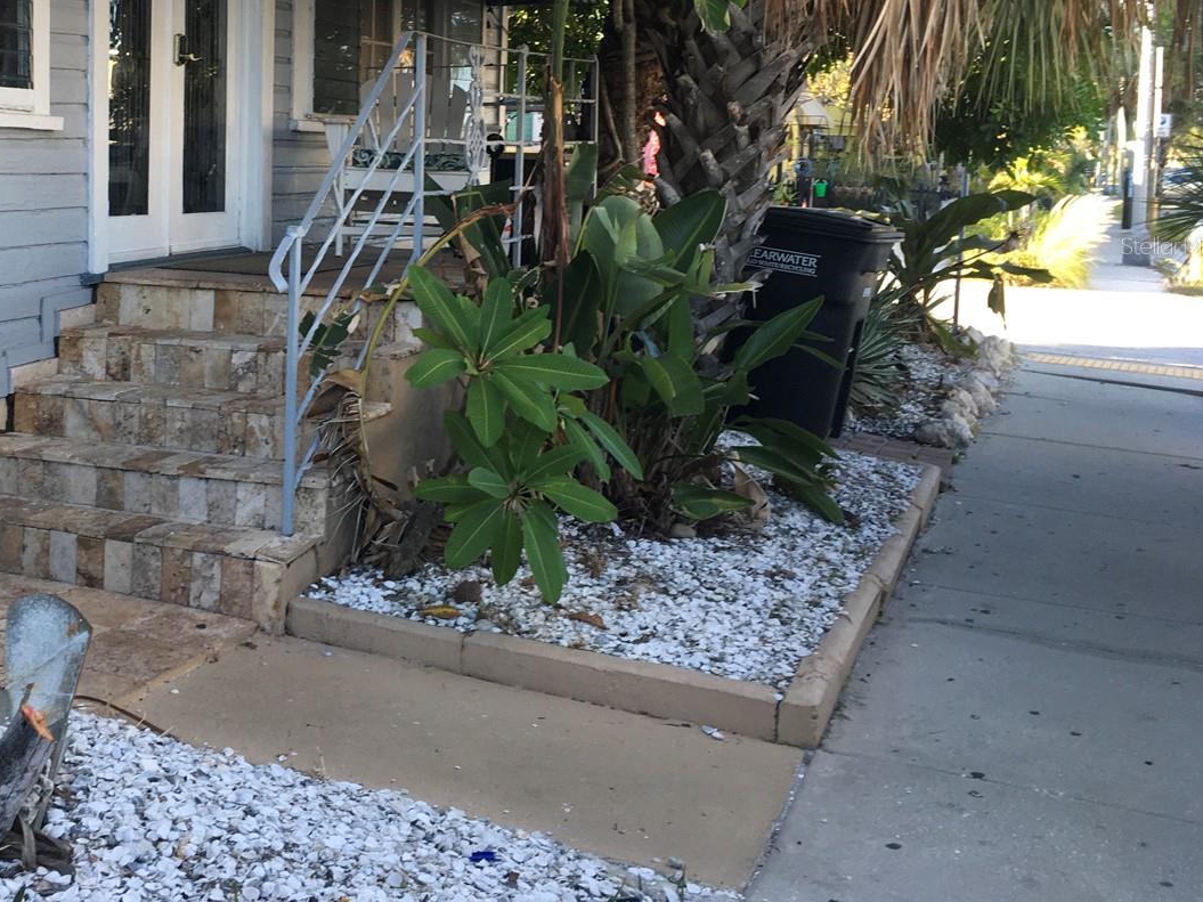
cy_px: 245
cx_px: 316
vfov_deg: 32.4
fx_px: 1529
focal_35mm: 44
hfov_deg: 41.8
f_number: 2.2
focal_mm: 4.15
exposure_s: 1/120
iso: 32
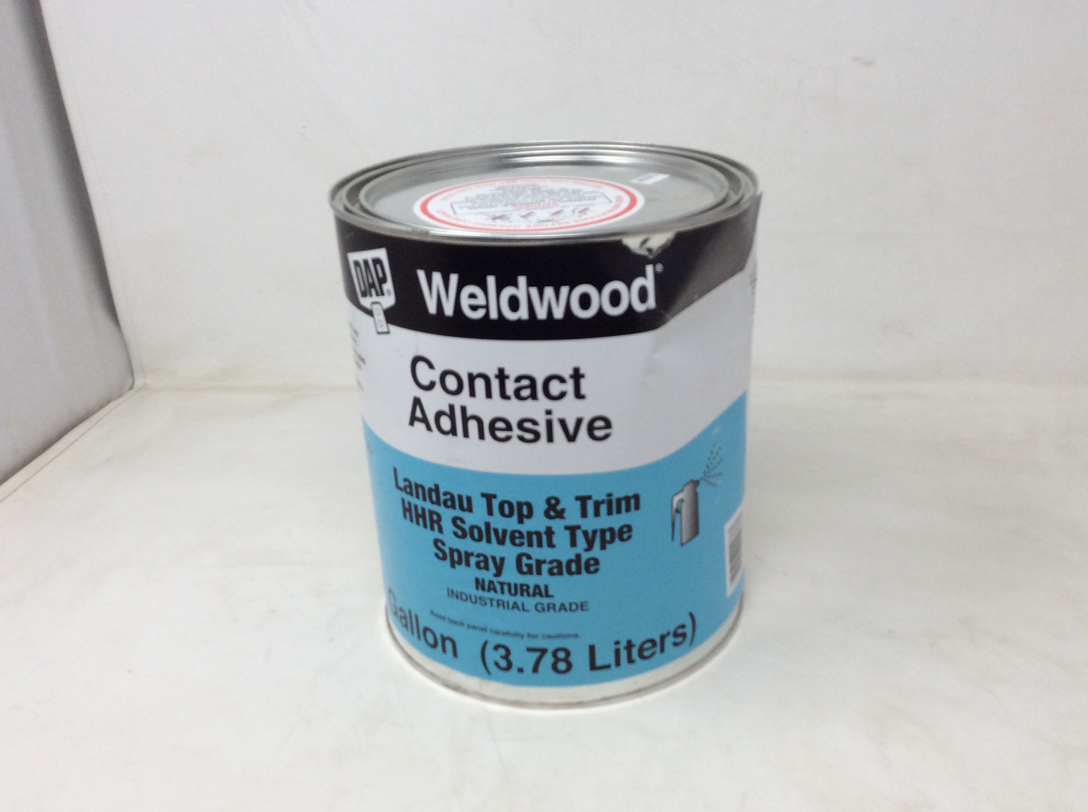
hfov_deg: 52.7
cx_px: 580
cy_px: 415
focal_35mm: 35
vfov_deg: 40.6
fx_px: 1098
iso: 40
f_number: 2.4
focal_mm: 3.3
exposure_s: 1/120
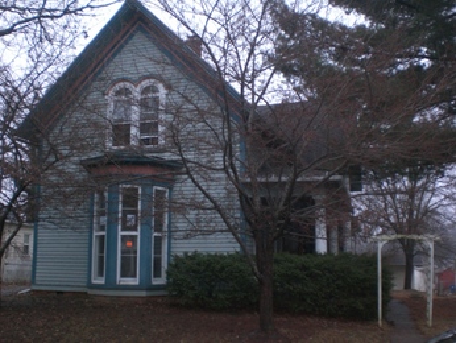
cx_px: 228
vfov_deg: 37.8
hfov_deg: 48.9
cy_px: 172
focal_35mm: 38
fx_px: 501
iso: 200
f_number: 3.1
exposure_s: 1/60
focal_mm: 6.3
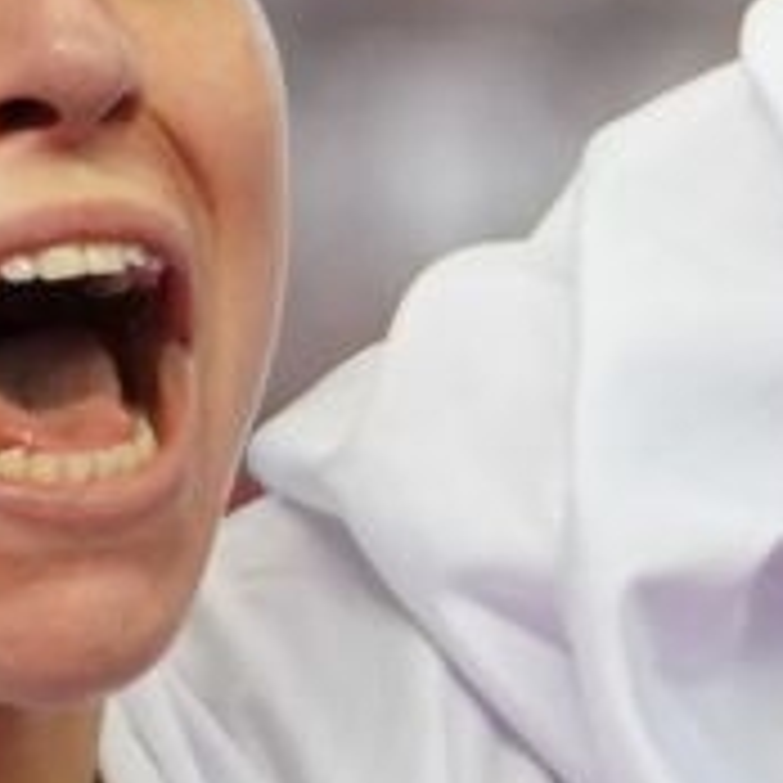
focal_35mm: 1284
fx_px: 32859
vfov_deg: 1.4
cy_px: -94
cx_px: -76
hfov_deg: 1.4
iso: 2500
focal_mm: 146
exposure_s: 1/1000
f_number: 2.8
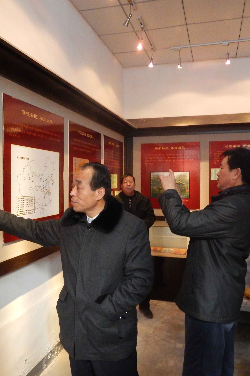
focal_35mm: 32
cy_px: 188
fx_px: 333
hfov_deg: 41.1
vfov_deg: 58.7
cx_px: 121
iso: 200
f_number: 3
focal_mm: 4
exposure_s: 1/8
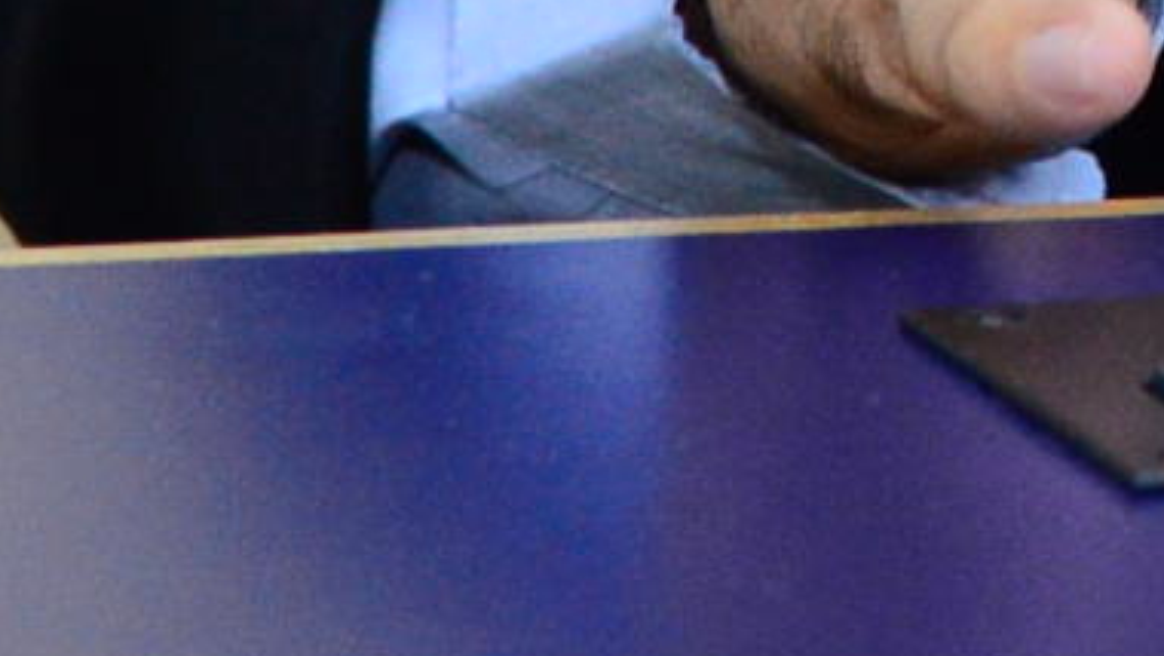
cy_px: -2130
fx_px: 30750
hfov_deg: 2.2
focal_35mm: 996
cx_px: 2889
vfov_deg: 1.2
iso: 2000
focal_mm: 120
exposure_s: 1/80
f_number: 4.5
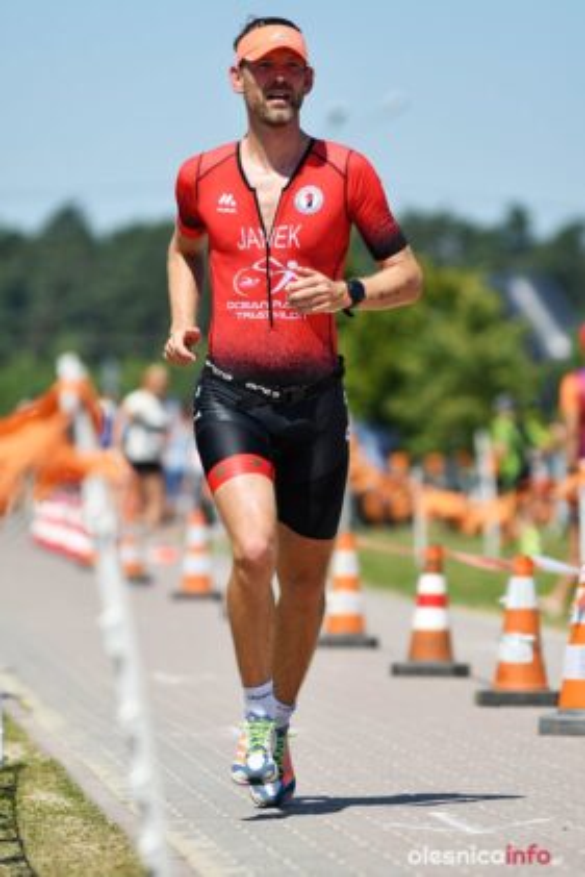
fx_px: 7306
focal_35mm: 300
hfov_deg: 4.6
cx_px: 292
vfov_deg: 6.9
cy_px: 438
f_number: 3.5
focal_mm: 200
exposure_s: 1/1600
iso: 100
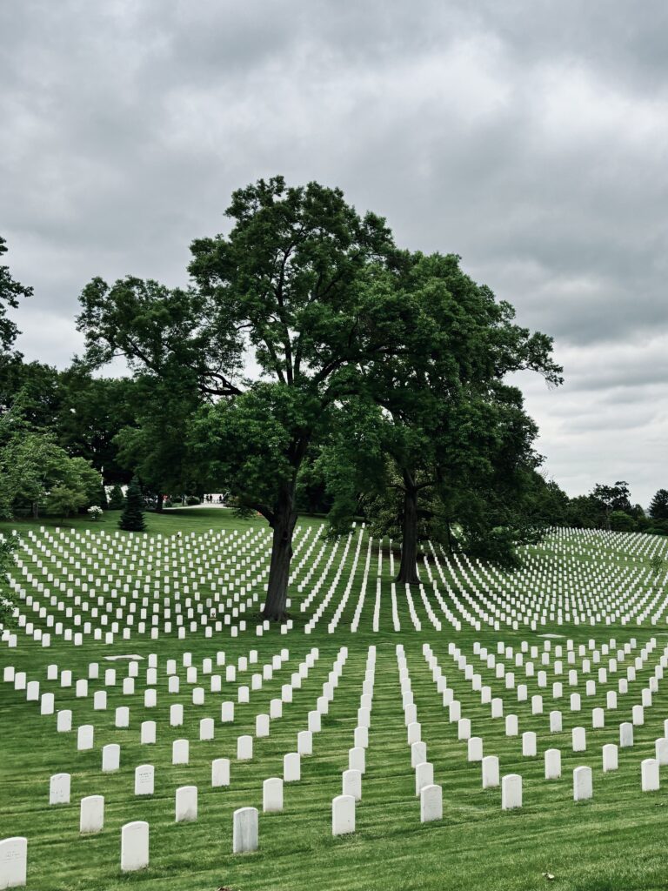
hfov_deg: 53.1
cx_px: 334
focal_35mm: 26
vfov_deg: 67.3
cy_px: 446
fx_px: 669
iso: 50
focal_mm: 5.96
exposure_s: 1/2242
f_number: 1.6
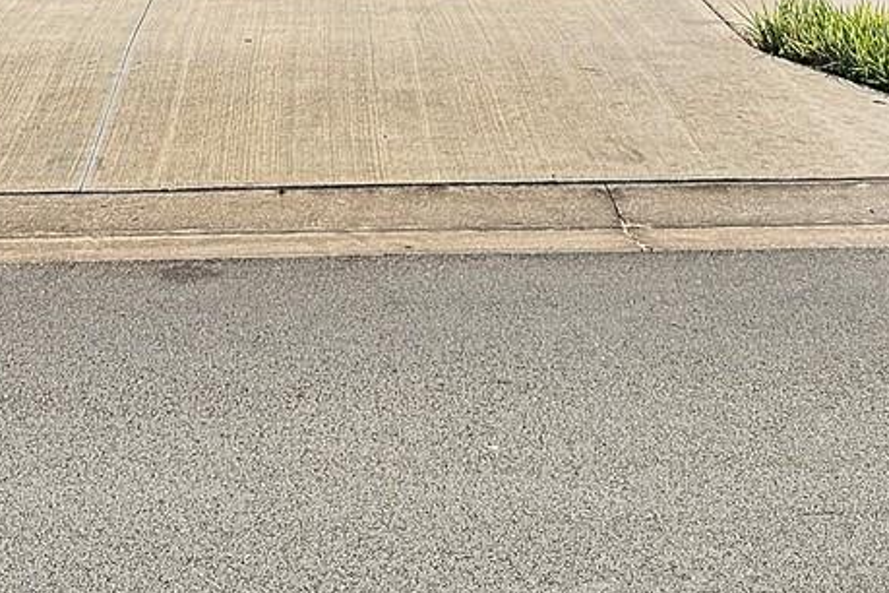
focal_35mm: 87
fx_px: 2148
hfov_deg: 23.4
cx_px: 376
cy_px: -531
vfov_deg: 13.7
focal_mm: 6.76
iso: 80
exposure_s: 1/7937
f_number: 1.78
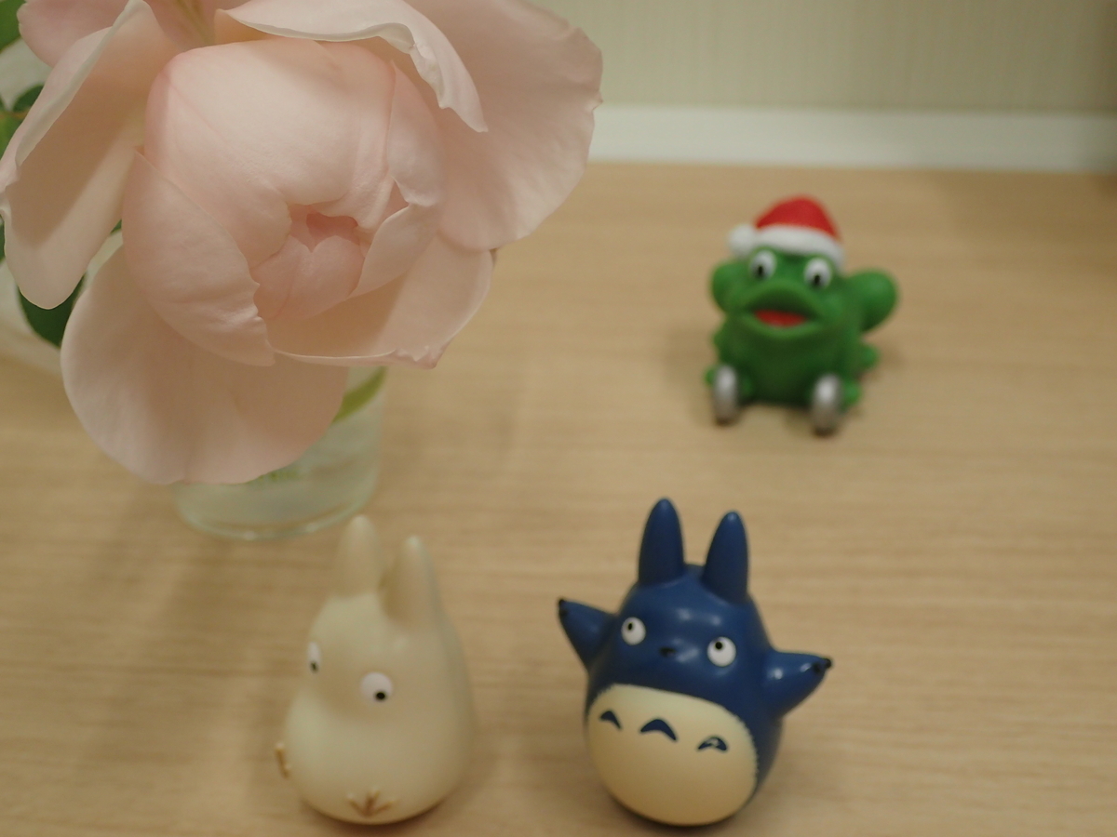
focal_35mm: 43
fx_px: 1388
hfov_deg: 43.9
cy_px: 418
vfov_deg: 33.6
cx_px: 558
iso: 160
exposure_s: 1/80
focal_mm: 7.86
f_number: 2.9
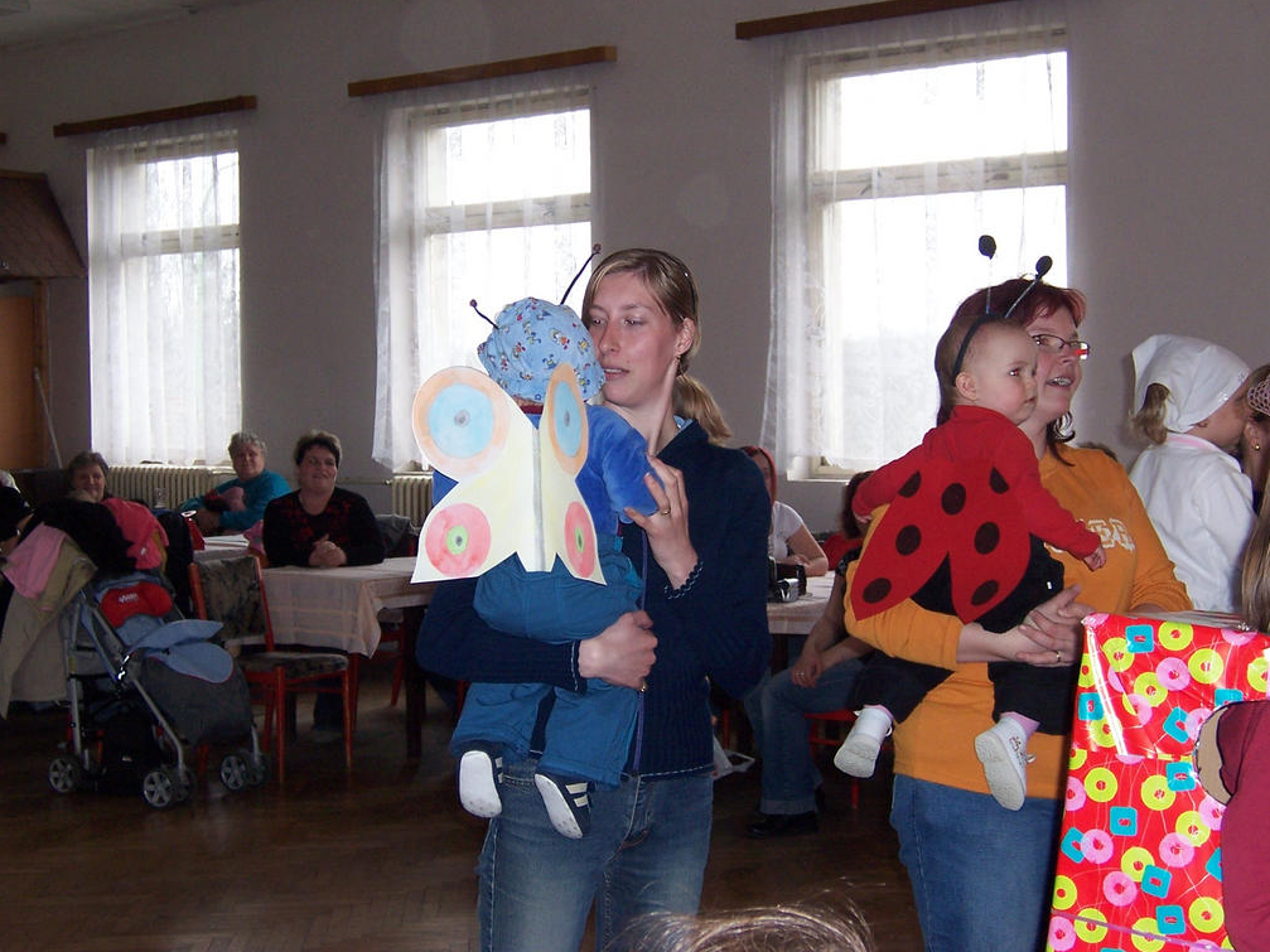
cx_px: 633
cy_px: 478
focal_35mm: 61
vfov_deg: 24.0
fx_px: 2238
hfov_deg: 31.7
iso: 140
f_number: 4
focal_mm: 10
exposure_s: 1/90
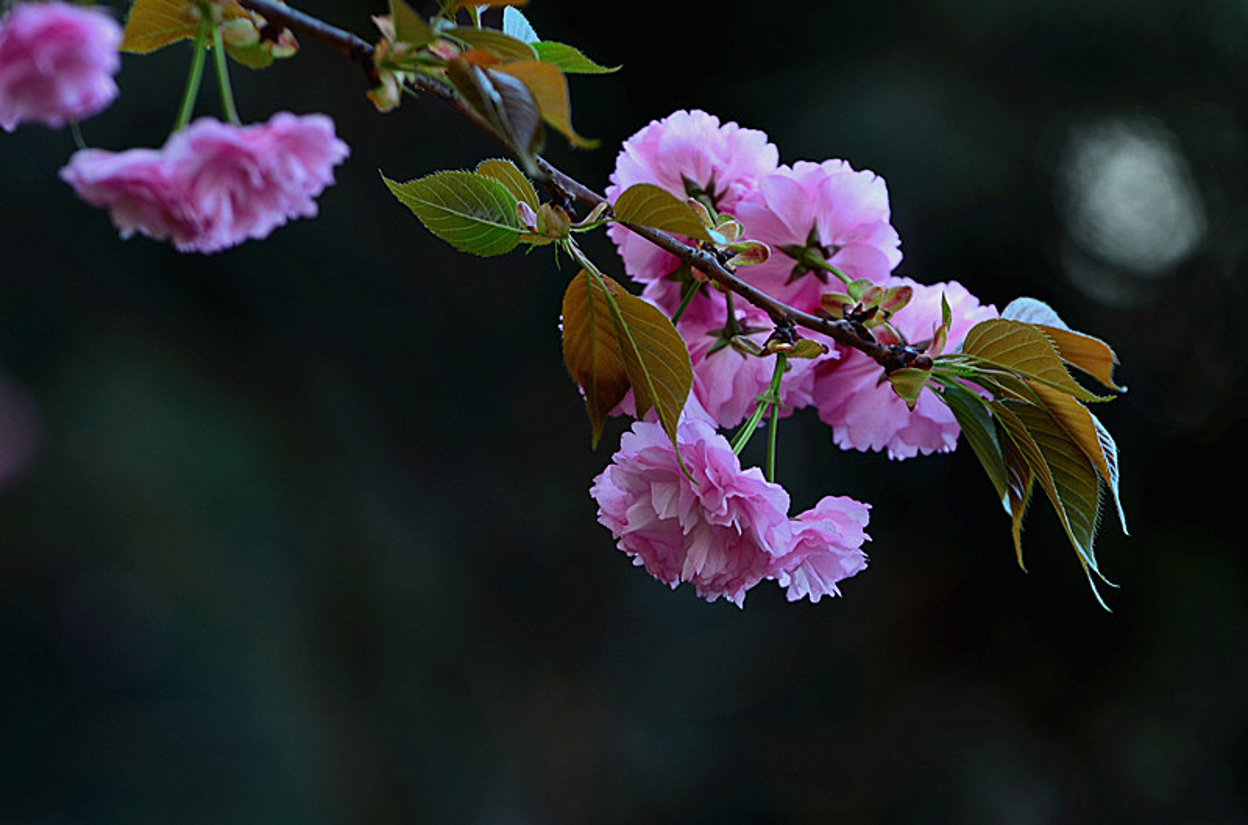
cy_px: 412
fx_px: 10373
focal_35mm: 300
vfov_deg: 4.6
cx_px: 624
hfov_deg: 6.9
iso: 200
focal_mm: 200
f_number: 4
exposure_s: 1/40
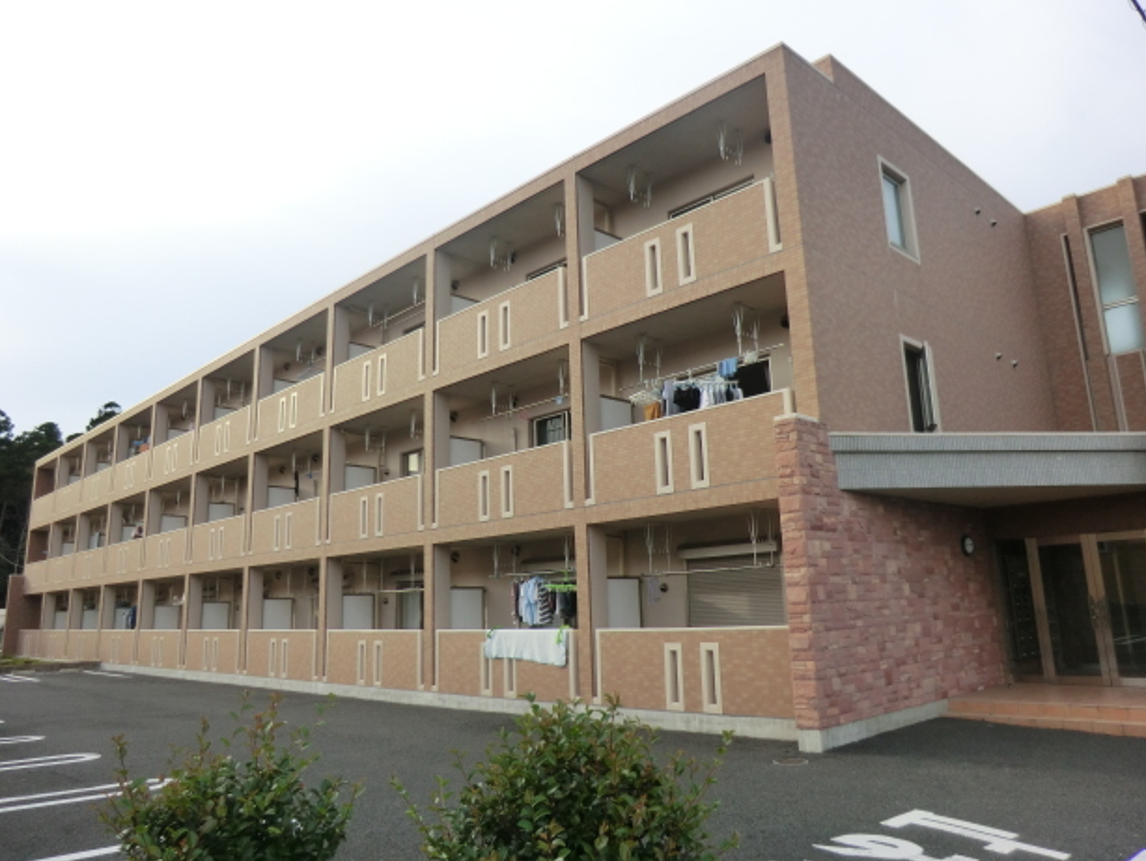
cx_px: 595
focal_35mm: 25
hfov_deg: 69.3
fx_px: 828
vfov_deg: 54.9
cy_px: 426
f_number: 3.2
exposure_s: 1/400
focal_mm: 4.3
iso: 80
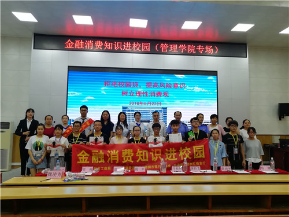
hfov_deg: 65.3
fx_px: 225
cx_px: 144
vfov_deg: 51.4
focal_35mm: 27
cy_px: 108
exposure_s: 1/50
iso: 160
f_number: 1.8
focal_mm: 3.83
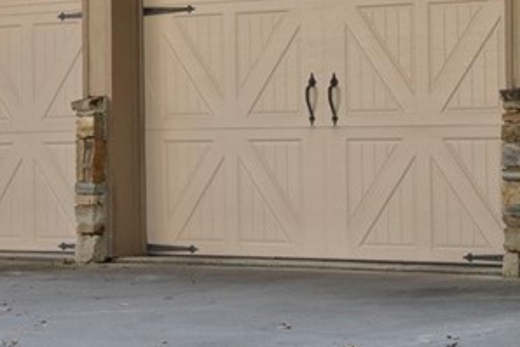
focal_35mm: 159
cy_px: 128
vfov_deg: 8.6
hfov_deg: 12.9
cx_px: 326
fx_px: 2298
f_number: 9
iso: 200
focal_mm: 23.3
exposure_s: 1/15
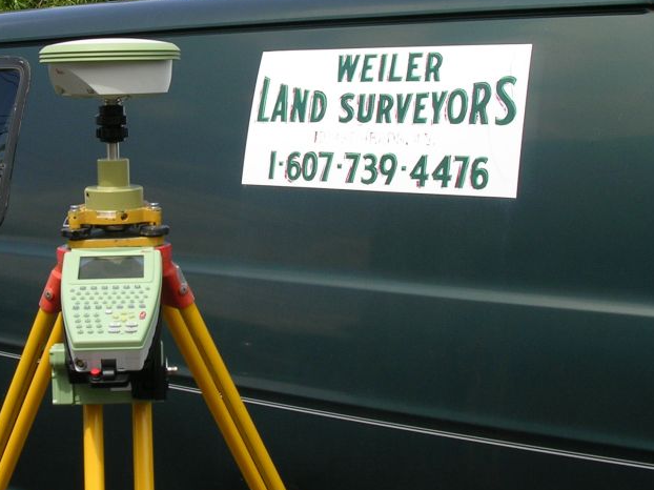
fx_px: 1039
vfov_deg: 26.5
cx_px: 242
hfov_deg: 34.7
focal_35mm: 55
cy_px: 205
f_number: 5.6
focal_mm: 5.8
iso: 50
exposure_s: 1/211
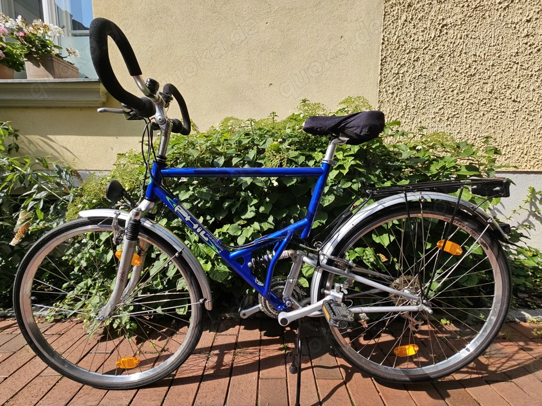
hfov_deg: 106.2
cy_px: 203
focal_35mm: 13
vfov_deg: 89.9
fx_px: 204
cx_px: 271
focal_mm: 2.2
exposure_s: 1/1139
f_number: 2.2
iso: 50
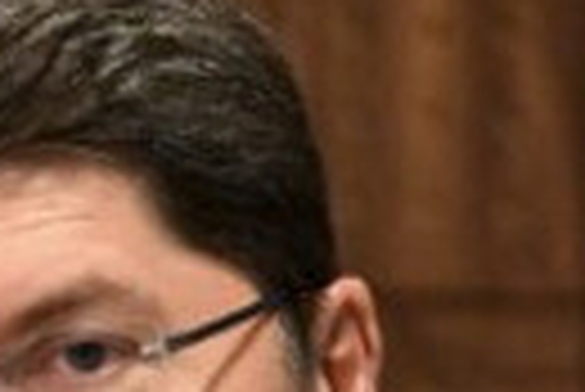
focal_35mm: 1713
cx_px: -63
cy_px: 885
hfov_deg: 1.2
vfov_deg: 0.8
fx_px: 27867
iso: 12800
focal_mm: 290
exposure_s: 1/160
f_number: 5.6
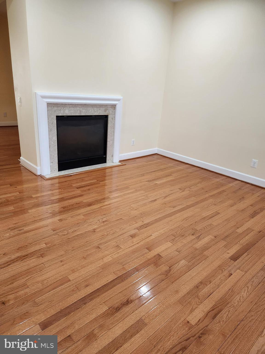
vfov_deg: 73.9
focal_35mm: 23
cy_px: 177
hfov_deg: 58.9
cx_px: 132
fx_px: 235
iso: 250
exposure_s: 1/120
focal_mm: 5.4
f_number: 1.8
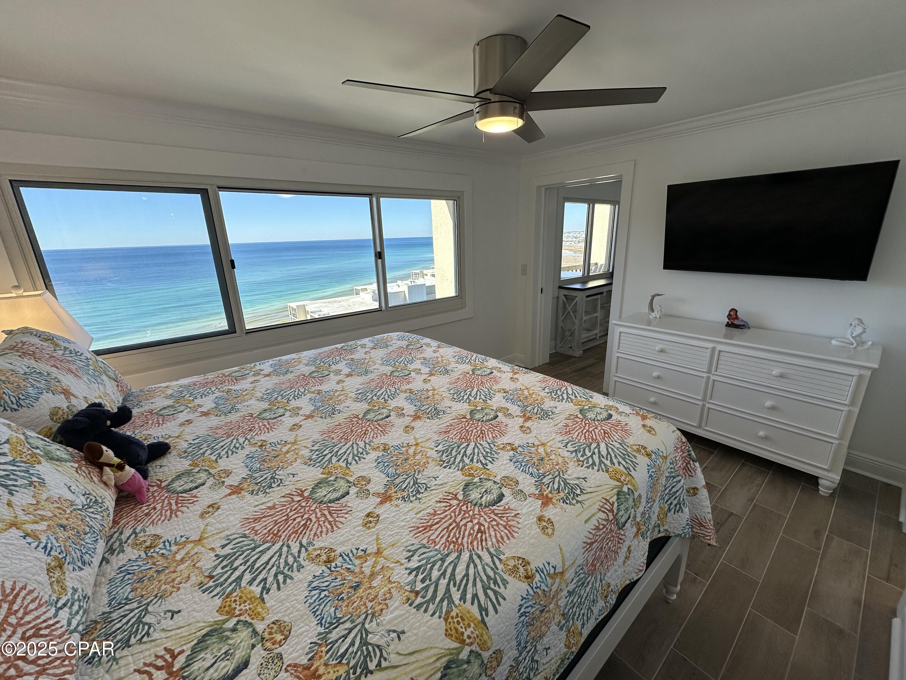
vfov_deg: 85.7
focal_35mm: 14
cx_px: 453
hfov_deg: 102.1
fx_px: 366
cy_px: 340
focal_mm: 2.22
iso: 40
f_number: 2.2
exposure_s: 1/260
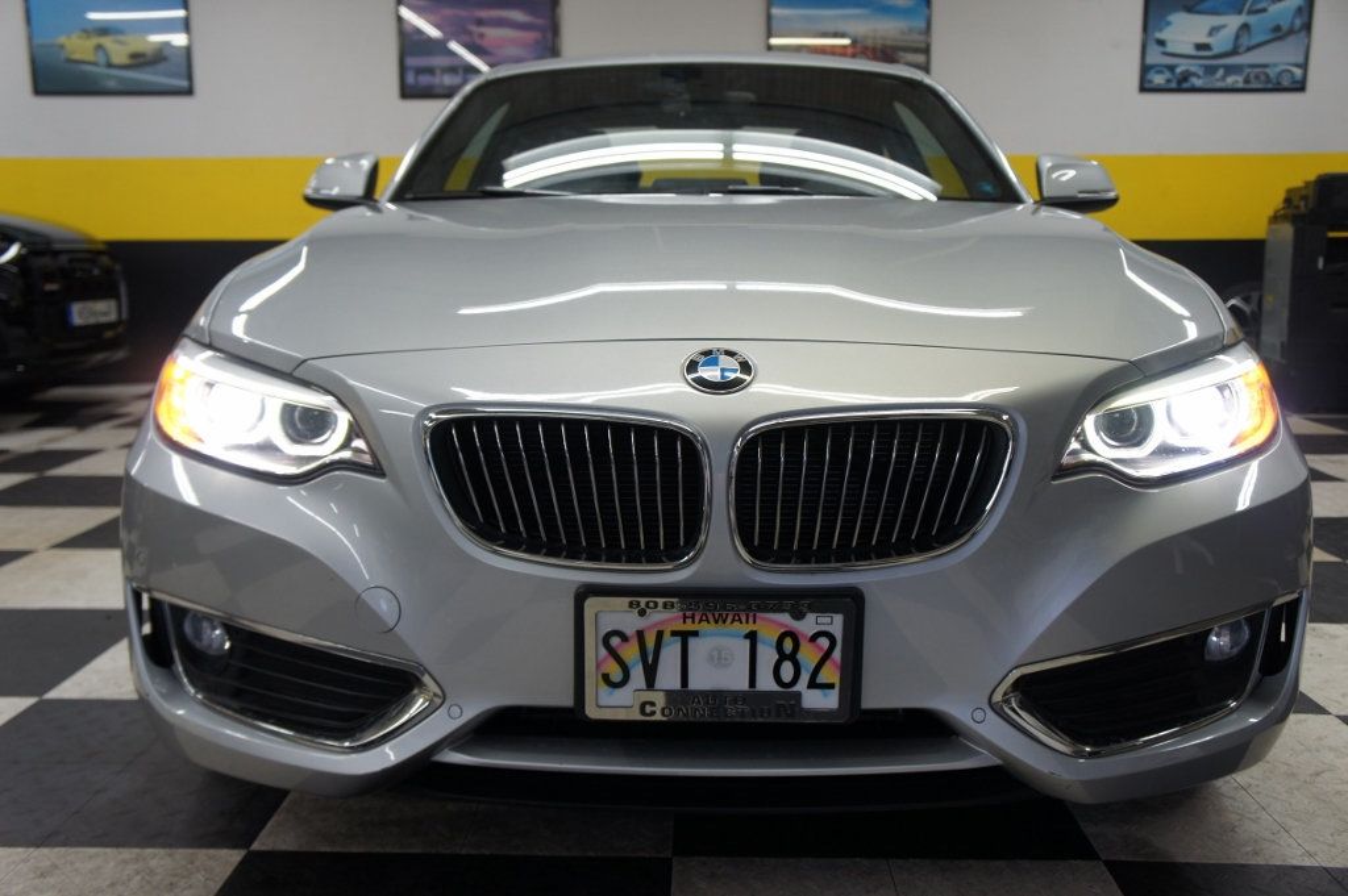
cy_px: 448
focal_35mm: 33
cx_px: 674
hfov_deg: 57.3
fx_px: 1235
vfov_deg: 39.9
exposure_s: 1/40
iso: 200
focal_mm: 22
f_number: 4
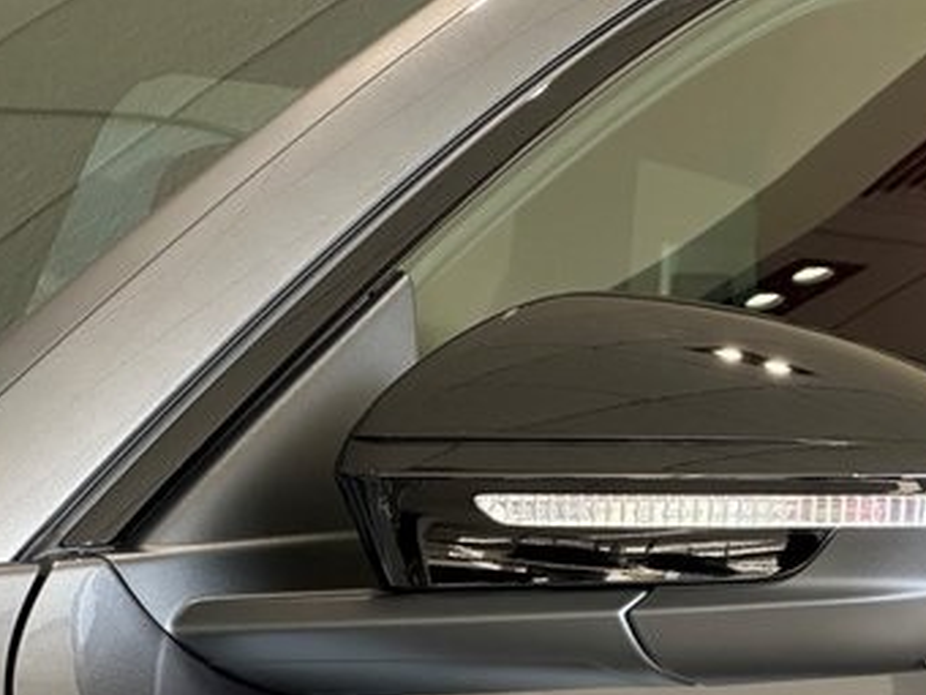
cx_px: 749
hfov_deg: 13.5
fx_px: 3879
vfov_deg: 10.2
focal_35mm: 145
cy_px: 477
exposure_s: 1/120
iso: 200
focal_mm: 9
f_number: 2.8
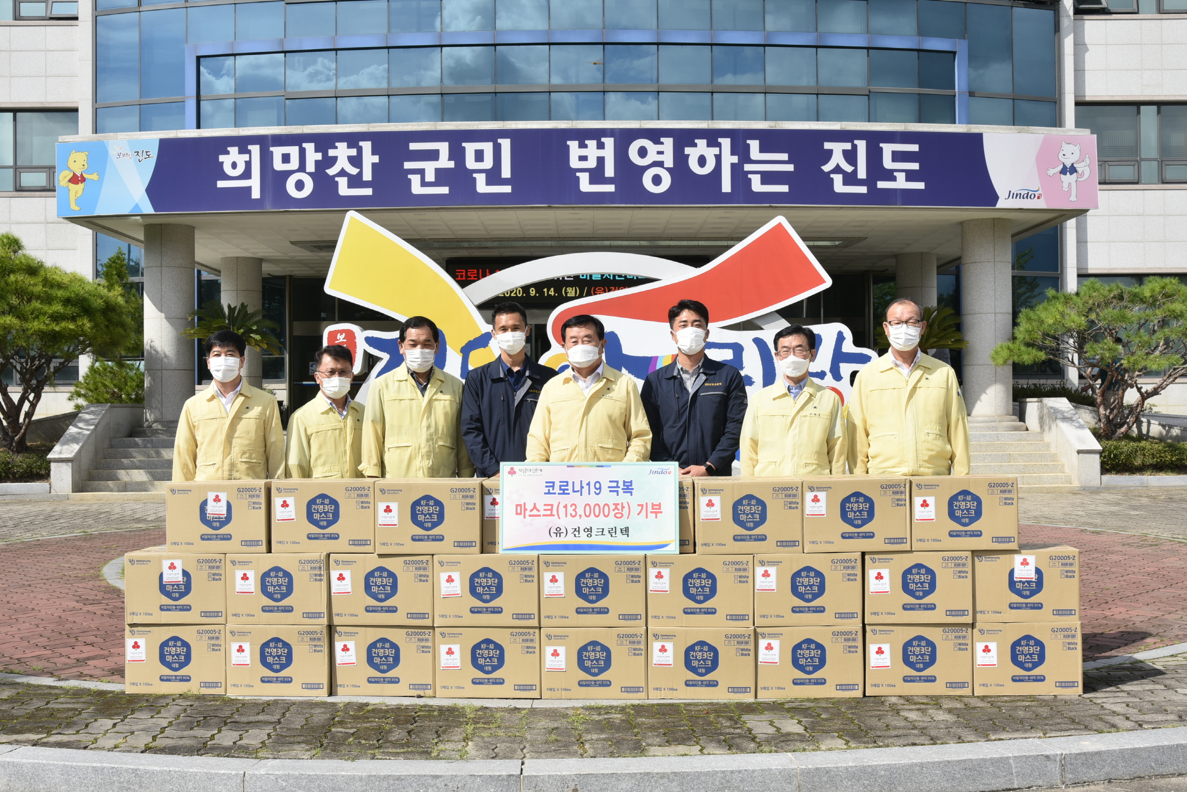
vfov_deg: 35.1
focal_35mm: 38
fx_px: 1253
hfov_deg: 50.7
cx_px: 594
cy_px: 396
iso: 100
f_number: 11
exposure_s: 1/125
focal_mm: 38
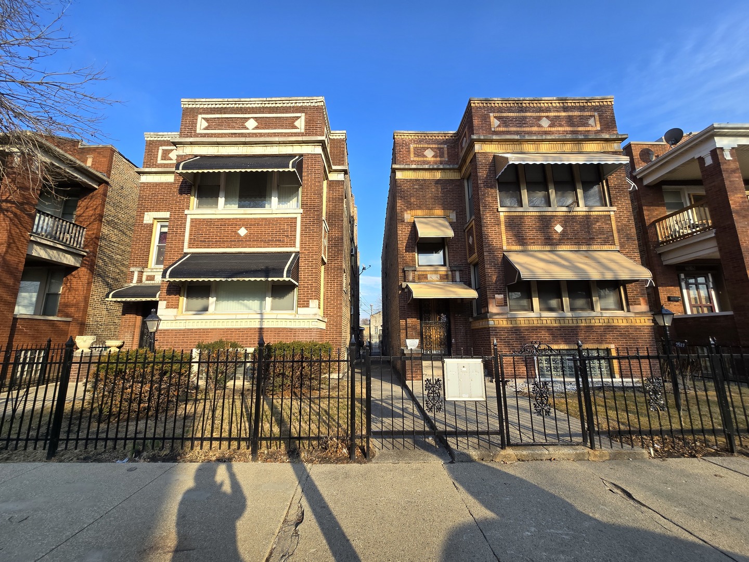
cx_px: 374
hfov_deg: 106.2
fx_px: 281
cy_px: 281
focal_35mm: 13
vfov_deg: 89.9
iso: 50
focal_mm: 2.2
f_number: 2.2
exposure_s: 1/965
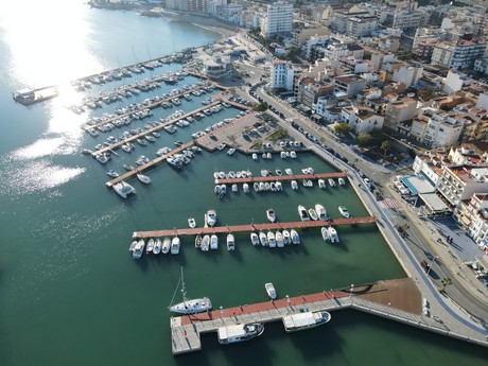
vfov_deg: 56.8
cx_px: 244
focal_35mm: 24
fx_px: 338
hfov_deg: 71.6
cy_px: 183
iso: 100
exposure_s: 1/400
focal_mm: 4.5
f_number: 2.8
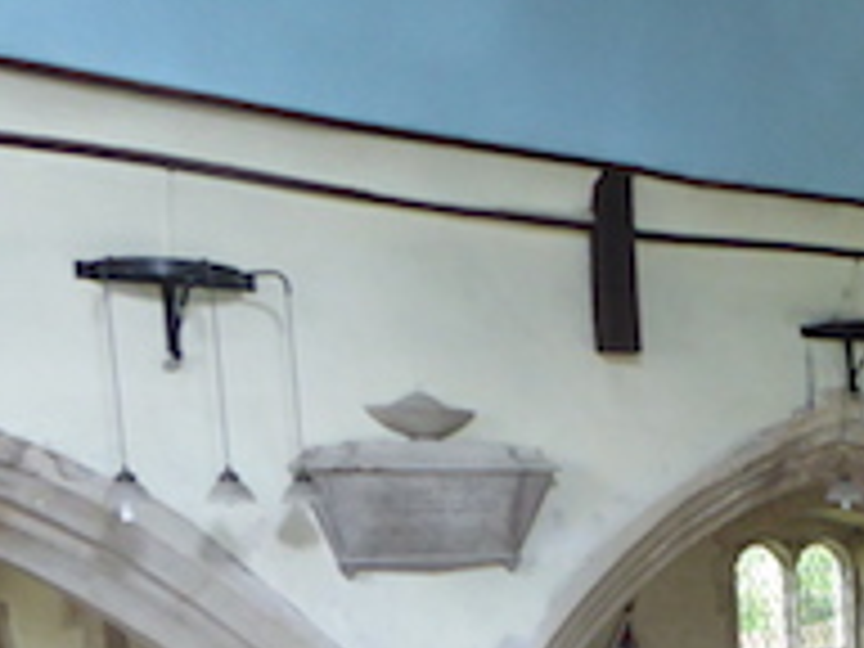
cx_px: 976
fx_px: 1622
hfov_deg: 27.1
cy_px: 821
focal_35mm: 65
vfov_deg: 20.8
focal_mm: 4.3
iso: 400
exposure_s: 1/30
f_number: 3.3
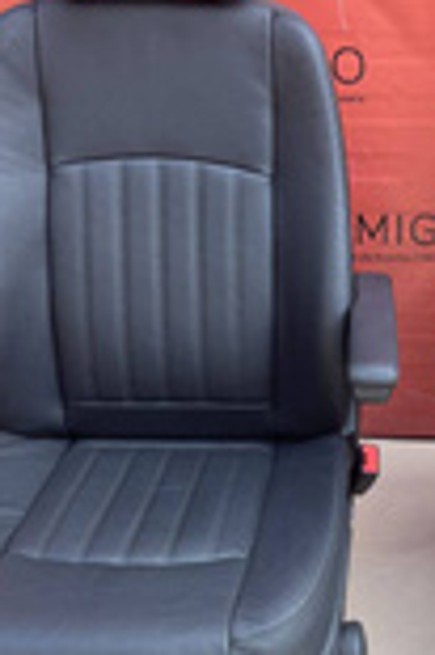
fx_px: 1144
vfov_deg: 31.9
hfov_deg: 20.9
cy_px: 338
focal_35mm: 63
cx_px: 427
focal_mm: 5.1
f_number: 1.6
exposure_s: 1/122
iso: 80
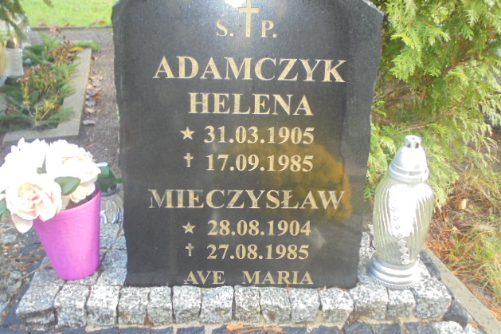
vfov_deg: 36.8
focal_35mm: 36
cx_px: 251
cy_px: 159
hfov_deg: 53.1
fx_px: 501
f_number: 4
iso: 250
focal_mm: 6.1
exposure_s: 1/30
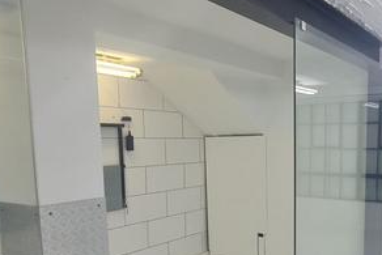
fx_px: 393
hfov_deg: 50.0
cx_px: 281
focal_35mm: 37
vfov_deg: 34.9
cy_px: 204
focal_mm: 1.74
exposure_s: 1/100
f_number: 2.2
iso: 50
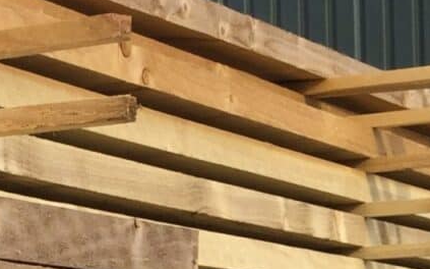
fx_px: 1745
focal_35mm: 149
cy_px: 453
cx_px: -346
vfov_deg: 8.5
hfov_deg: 12.8
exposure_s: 1/775
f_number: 2.2
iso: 32
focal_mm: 4.15
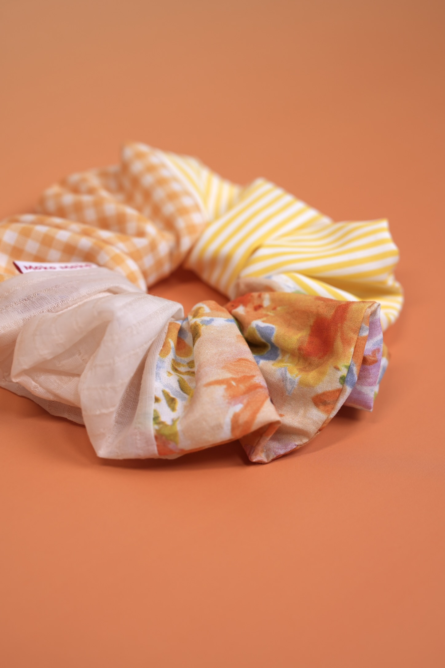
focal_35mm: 70
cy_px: 334
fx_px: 1298
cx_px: 222
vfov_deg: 28.8
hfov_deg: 19.5
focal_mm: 70
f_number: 5.6
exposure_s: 1/80
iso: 200
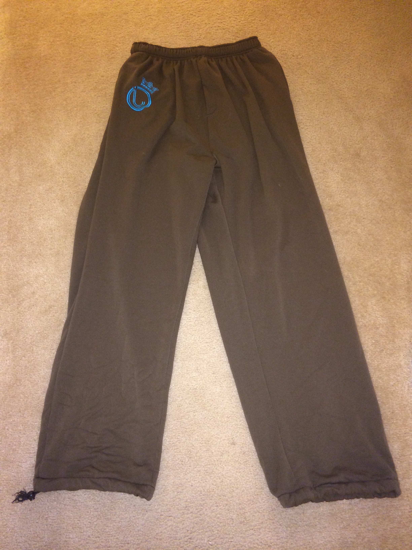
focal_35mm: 30
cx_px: 206
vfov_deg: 60.0
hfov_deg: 46.8
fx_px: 476
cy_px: 275
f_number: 2.2
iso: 200
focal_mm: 4.12
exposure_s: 1/16
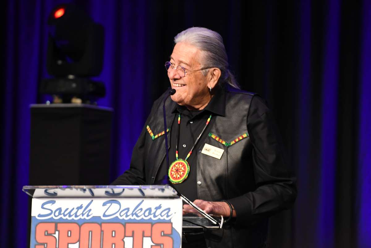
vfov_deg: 4.6
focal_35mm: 300
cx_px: 186
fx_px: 3091
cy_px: 124
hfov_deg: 6.9
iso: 3200
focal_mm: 200
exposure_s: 1/125
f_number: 2.8
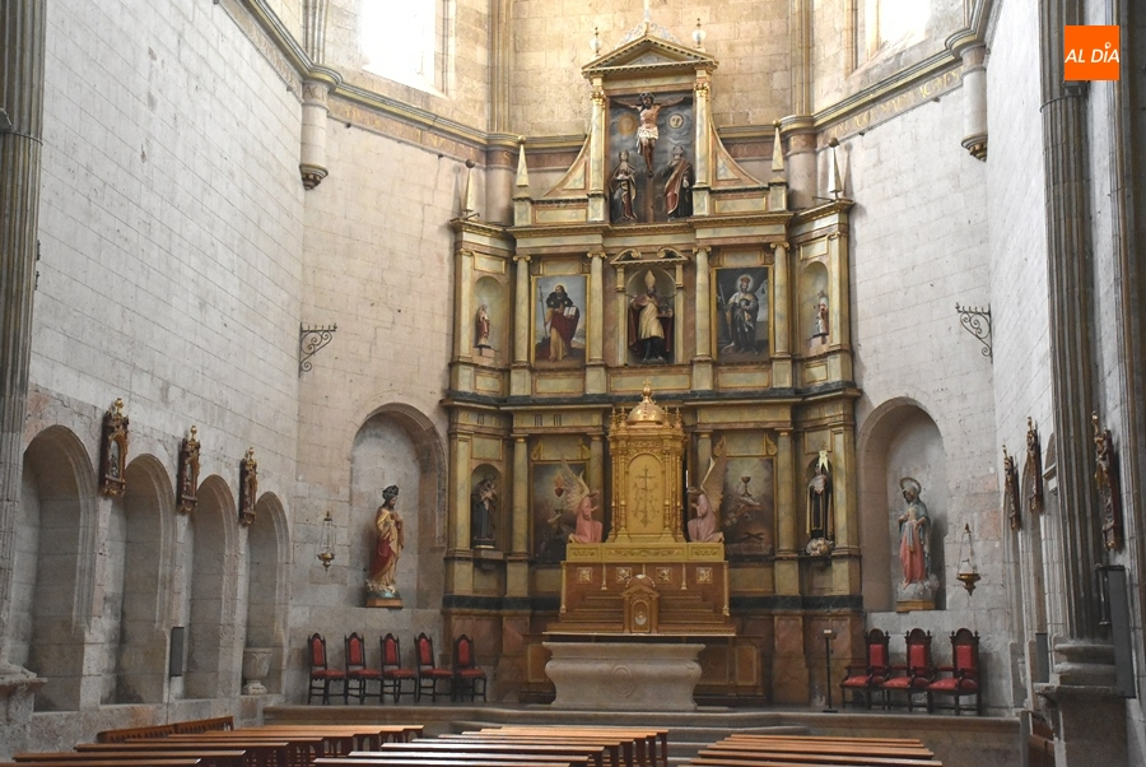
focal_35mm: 48
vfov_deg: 28.1
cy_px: 384
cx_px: 573
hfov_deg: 41.1
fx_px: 1529
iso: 4500
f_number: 4
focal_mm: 32
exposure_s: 1/60
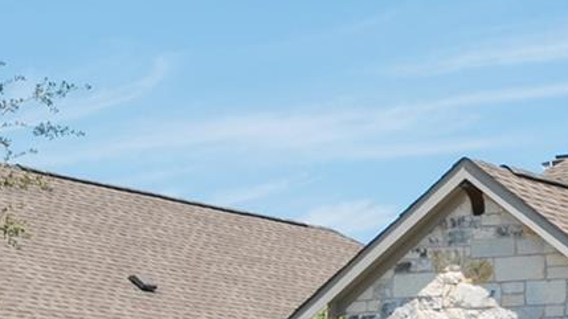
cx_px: 841
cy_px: 535
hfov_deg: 15.3
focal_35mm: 130
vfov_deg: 9.0
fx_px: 1957
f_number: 11
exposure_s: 1/80
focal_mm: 26
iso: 100
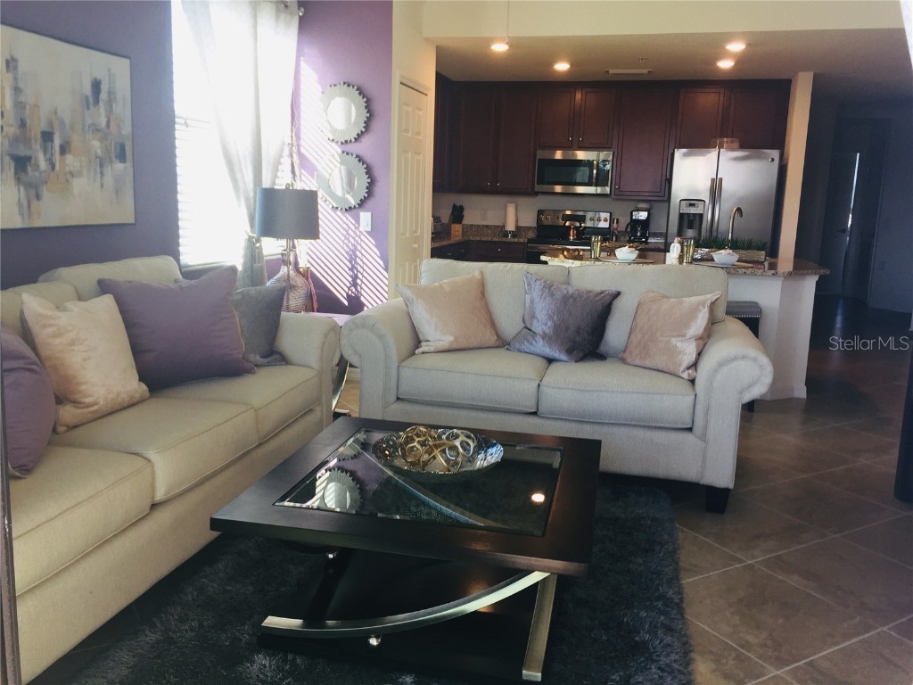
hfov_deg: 61.7
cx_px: 456
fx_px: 765
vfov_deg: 48.2
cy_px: 342
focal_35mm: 29
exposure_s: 1/60
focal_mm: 4.15
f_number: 2.2
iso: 32
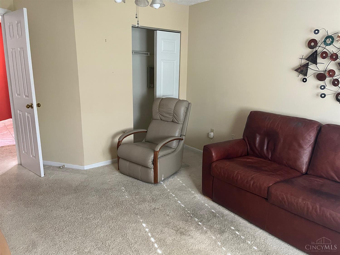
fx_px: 255
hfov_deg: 67.3
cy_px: 128
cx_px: 170
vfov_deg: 53.1
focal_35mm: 26
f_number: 1.6
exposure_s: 1/60
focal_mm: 5.1
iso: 500
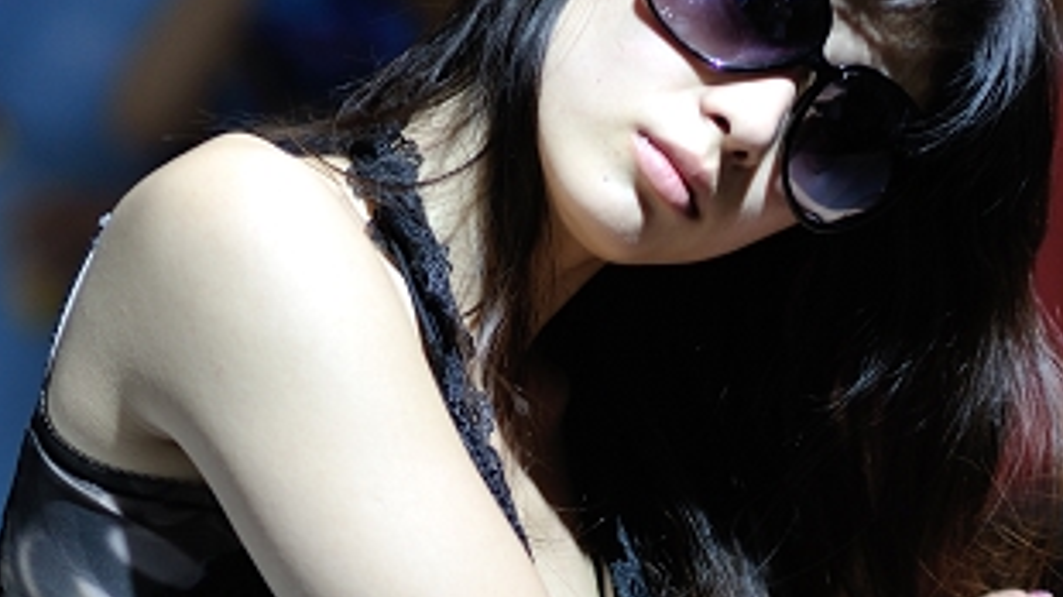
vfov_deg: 4.9
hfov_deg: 8.8
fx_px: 6874
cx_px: 535
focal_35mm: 244
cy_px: 909
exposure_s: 1/800
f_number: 2
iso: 200
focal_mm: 85
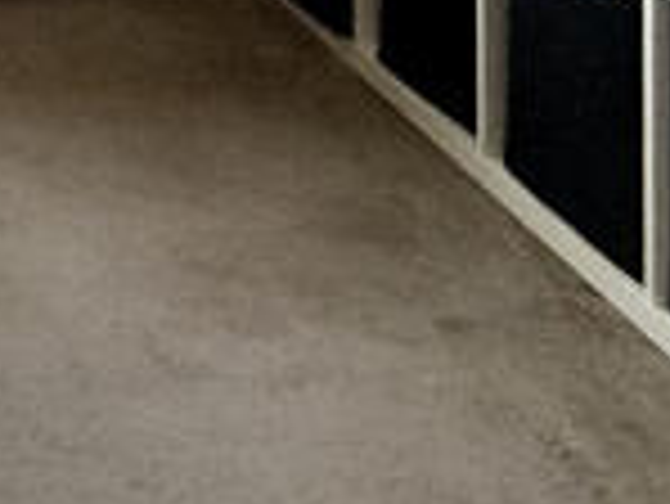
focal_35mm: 96
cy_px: -675
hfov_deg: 16.1
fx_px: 1860
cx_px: -648
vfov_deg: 12.4
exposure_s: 1/99
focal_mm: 2.22
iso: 125
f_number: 2.2
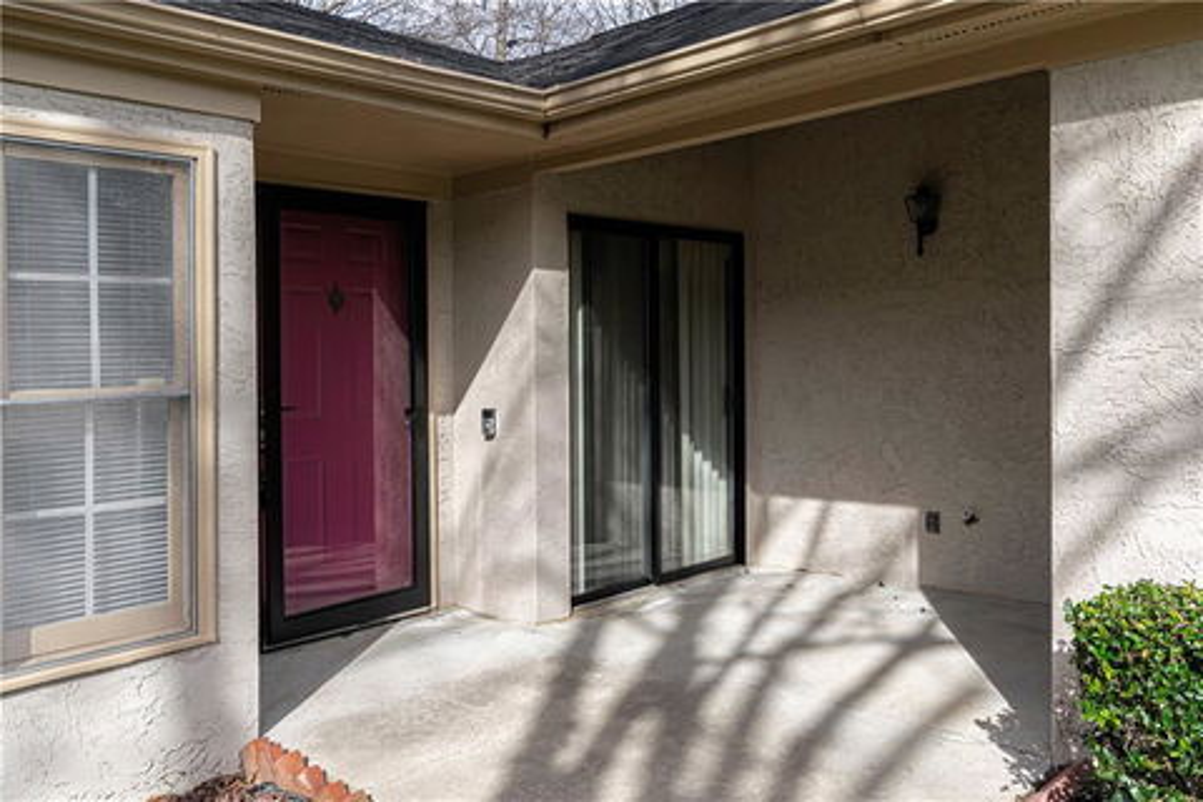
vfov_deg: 43.6
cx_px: 602
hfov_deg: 61.9
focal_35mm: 30
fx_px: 1002
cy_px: 401
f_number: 8
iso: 200
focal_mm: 20
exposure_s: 1/640
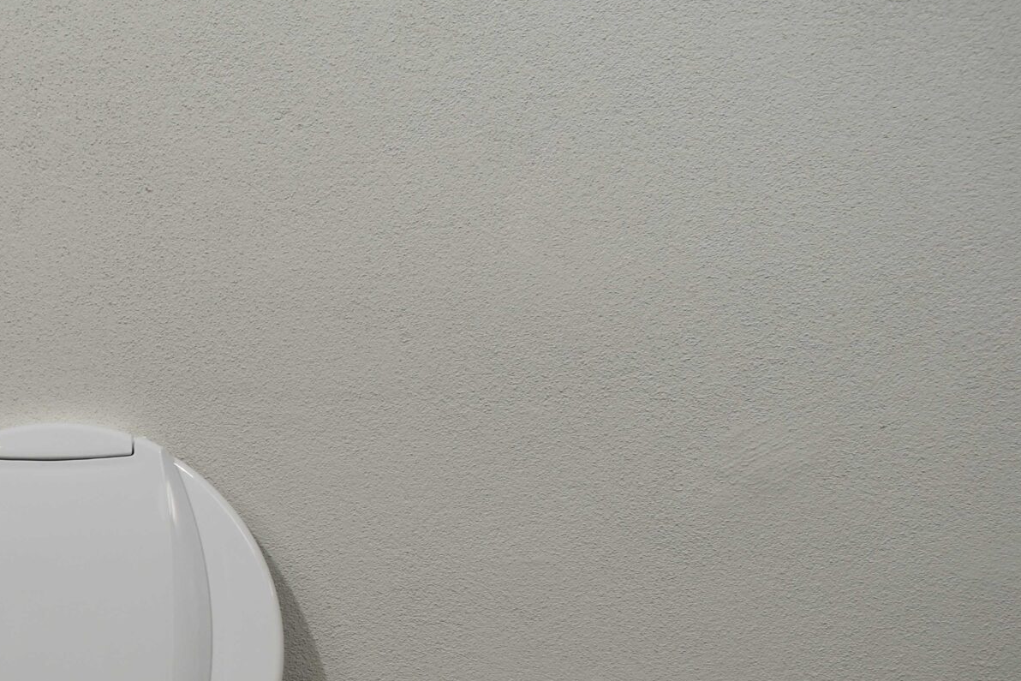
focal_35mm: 58
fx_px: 1645
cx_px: 69
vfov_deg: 22.6
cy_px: 663
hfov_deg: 32.5
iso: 280
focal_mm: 18
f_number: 5.6
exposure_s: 1/125
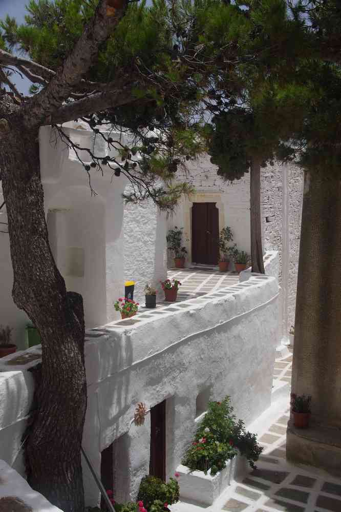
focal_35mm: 43
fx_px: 611
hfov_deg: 31.2
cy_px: 256
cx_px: 170
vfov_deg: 45.4
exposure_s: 1/125
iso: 200
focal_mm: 29.4
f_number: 11
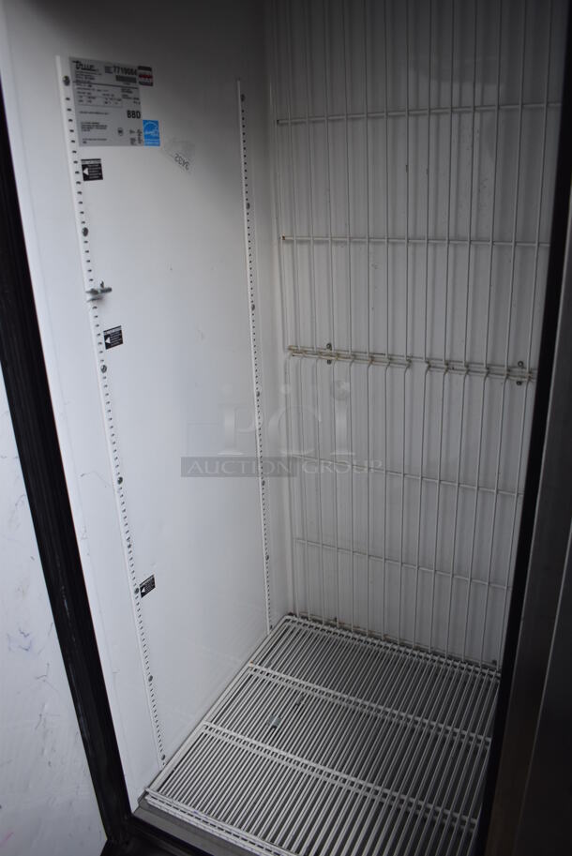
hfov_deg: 48.0
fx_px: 642
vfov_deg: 67.3
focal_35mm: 27
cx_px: 286
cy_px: 428
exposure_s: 1/250
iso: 800
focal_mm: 18
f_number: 3.5
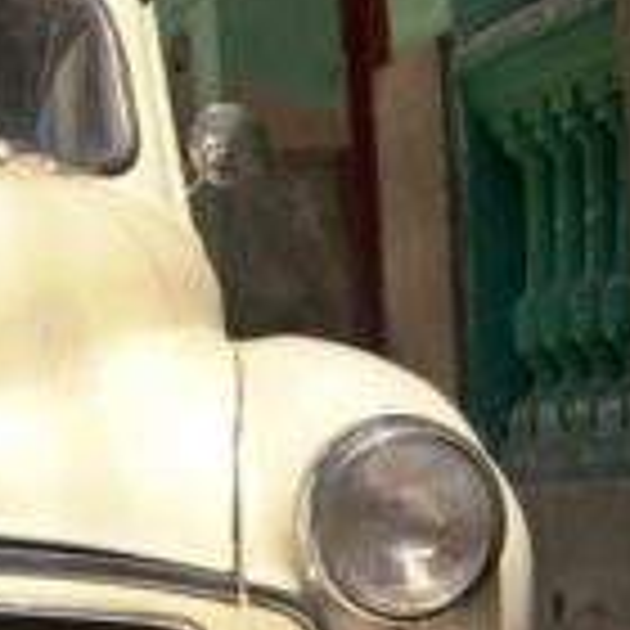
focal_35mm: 166
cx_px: -806
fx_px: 3418
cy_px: 146
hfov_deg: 9.5
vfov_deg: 10.5
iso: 100
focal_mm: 28
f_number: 5.6
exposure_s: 1/500
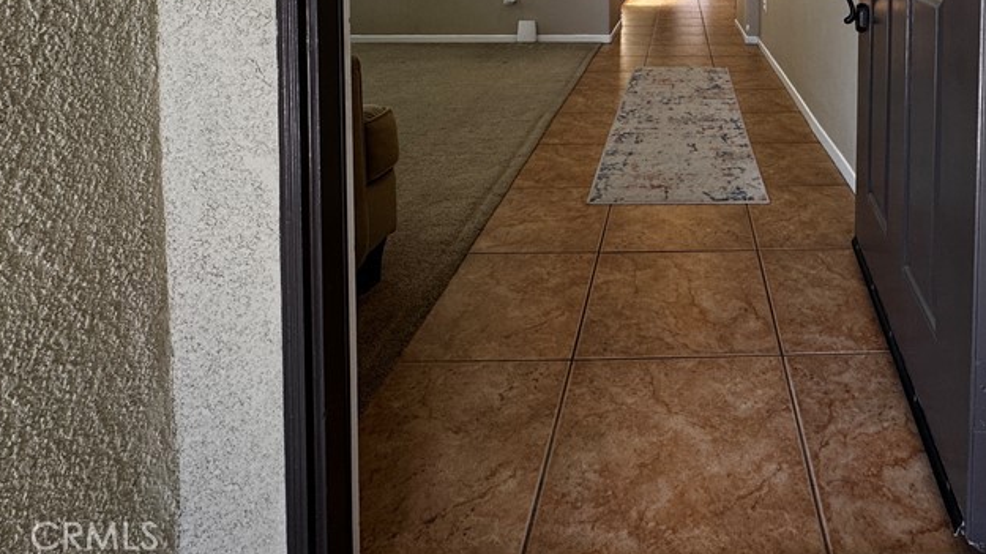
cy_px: -47
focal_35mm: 25
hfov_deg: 70.5
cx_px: 702
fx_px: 653
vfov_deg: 38.5
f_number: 2.2
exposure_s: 1/120
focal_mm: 2.22
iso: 100
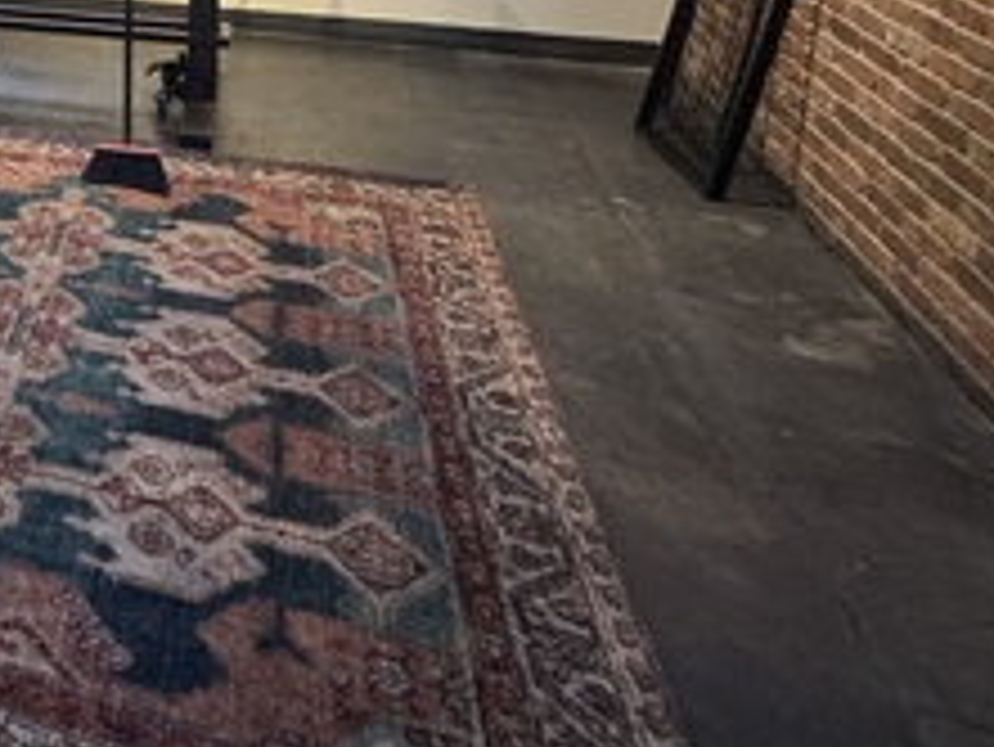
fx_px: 1092
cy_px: -99
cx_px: -220
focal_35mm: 38
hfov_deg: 36.6
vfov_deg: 32.6
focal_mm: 2.22
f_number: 2.2
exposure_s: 1/60
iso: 320
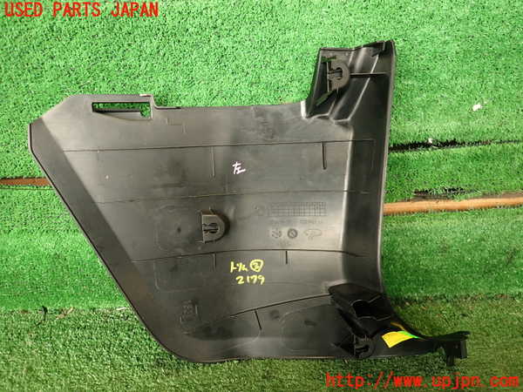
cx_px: 262
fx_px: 378
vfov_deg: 54.9
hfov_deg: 69.4
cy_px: 196
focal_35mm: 25
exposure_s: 1/50
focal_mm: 4.5
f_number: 2
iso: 200
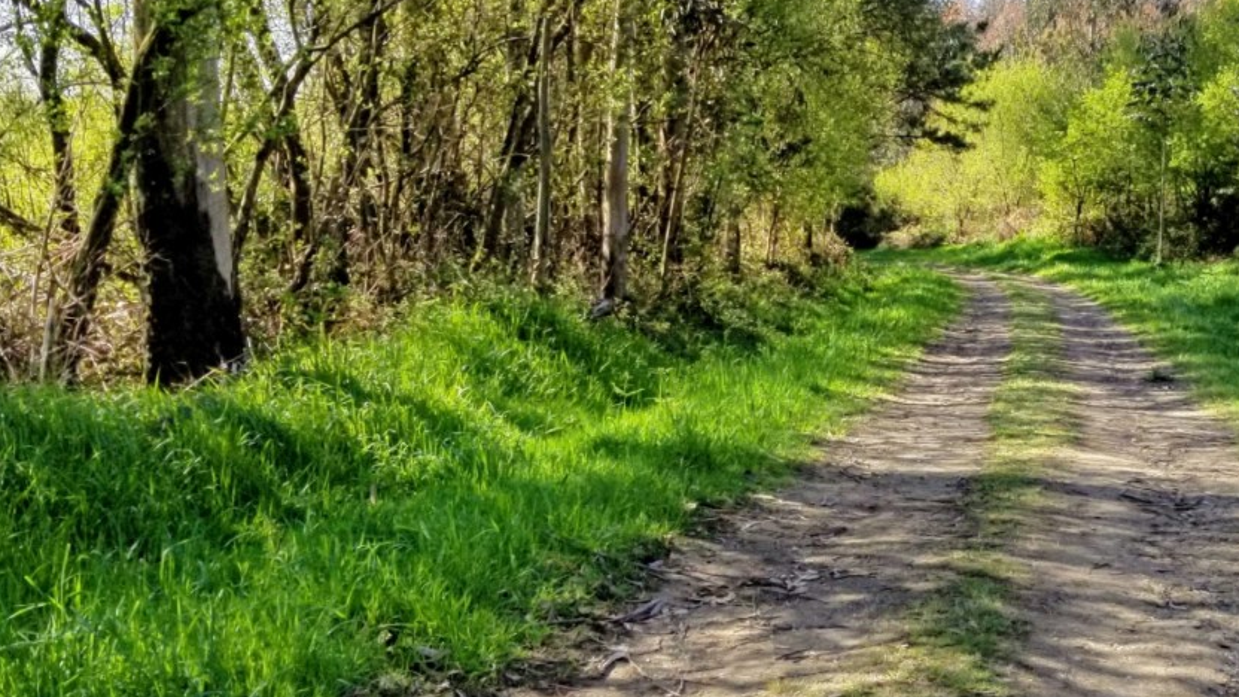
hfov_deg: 40.7
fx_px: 1610
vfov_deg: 24.4
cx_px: 949
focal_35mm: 49
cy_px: 317
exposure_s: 1/1344
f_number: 1.7
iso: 50
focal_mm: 4.3
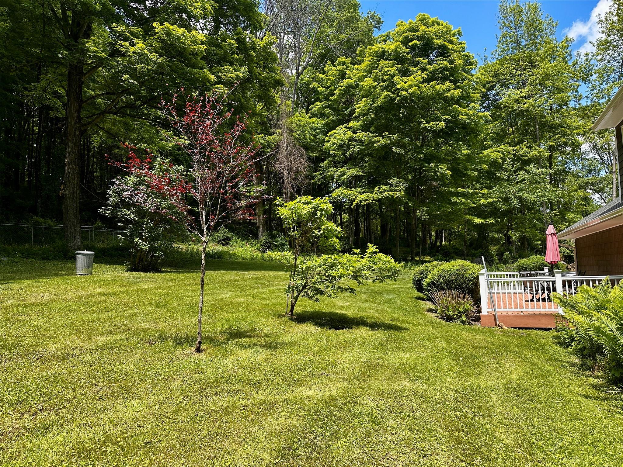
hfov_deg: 71.6
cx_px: 312
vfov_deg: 56.8
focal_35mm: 24
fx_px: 432
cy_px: 234
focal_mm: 6.86
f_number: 1.78
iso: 80
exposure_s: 1/1272
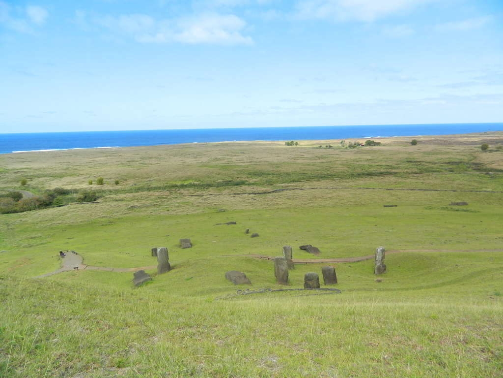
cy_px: 189
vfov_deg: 54.9
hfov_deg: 69.4
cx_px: 252
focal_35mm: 25
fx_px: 363
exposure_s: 1/800
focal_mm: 4.5
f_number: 3.1
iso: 110
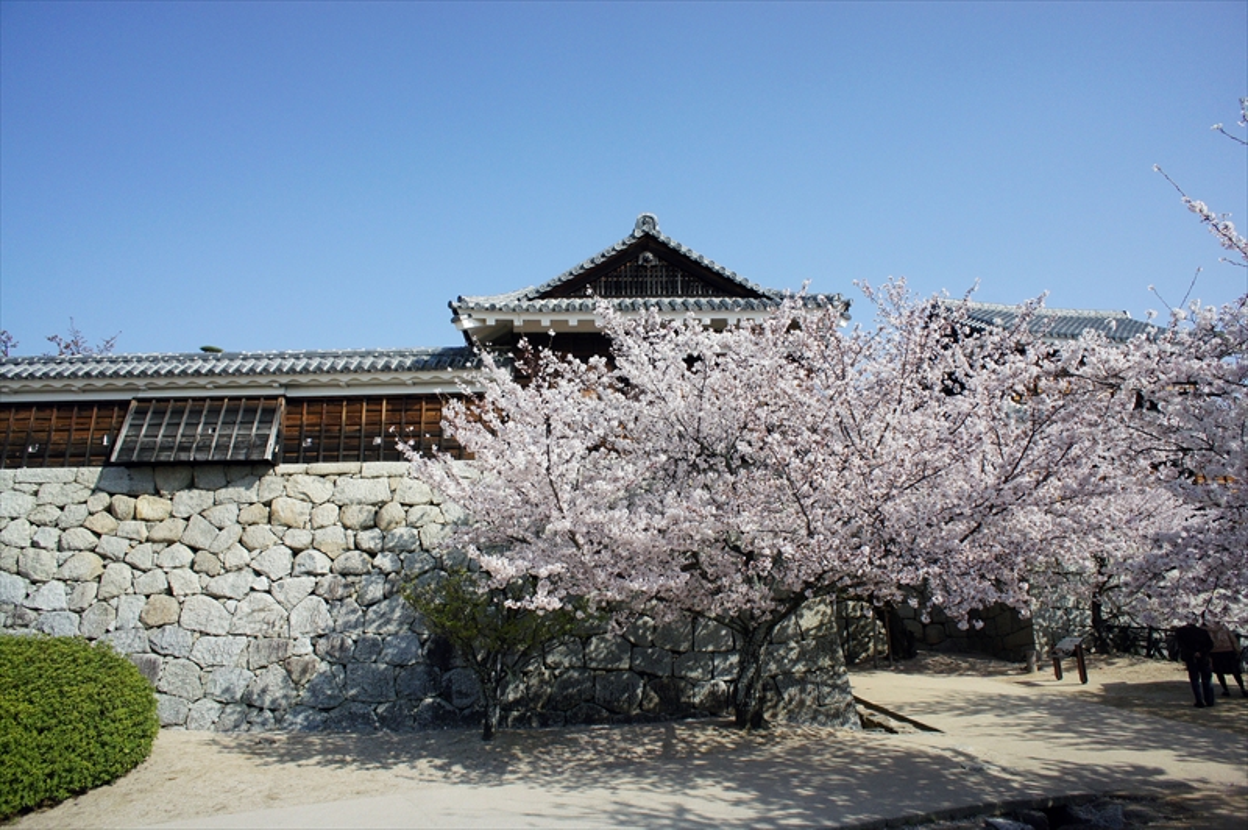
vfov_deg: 53.1
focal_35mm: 24
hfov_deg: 73.8
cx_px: 624
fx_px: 831
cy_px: 415
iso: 400
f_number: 8
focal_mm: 16
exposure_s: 1/1000
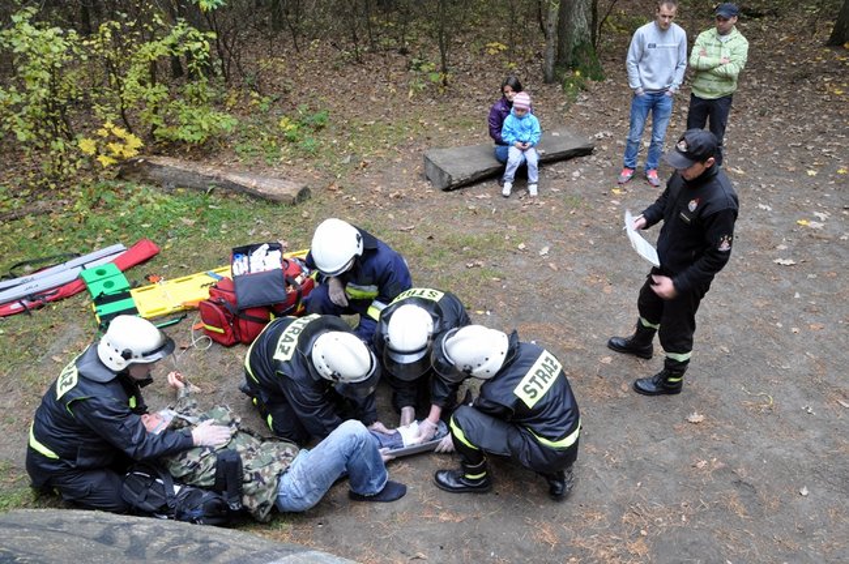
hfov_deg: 57.3
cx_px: 424
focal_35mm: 33
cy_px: 282
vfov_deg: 39.9
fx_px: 777
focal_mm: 22
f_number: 13
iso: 800
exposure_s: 1/30
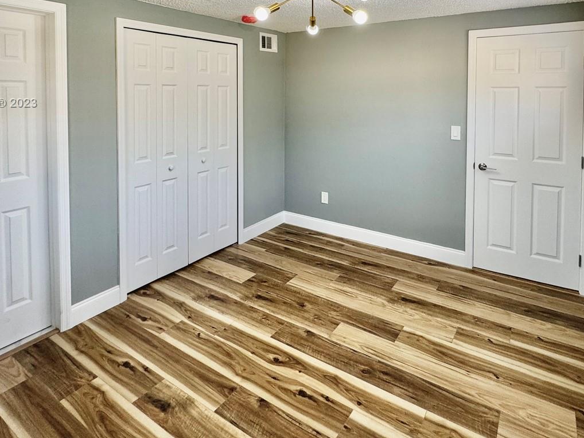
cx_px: 312
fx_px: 371
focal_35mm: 22
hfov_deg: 76.3
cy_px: 104
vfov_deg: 57.6
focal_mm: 2.22
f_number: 2.2
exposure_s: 1/120
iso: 80
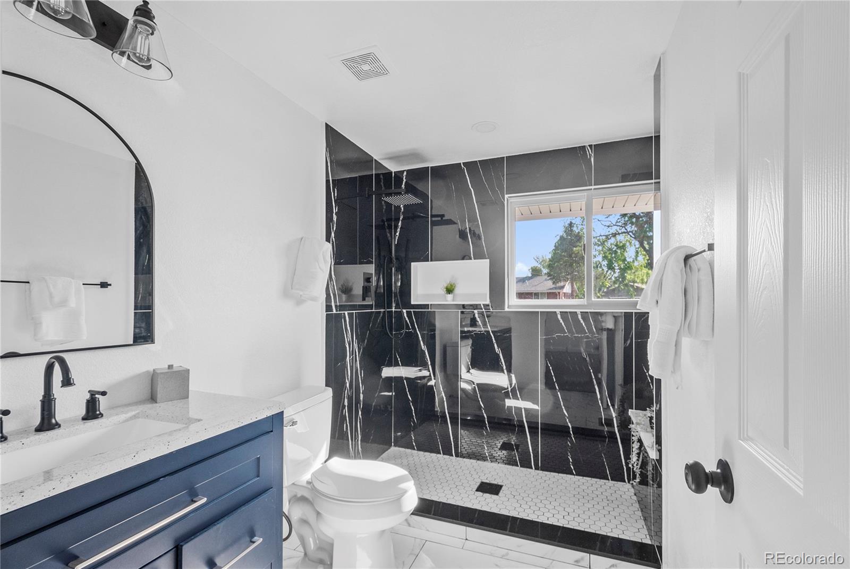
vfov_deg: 77.4
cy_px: 284
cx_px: 425
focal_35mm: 15
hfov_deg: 100.3
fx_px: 354
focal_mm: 10
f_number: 8
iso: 200
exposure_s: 1/6
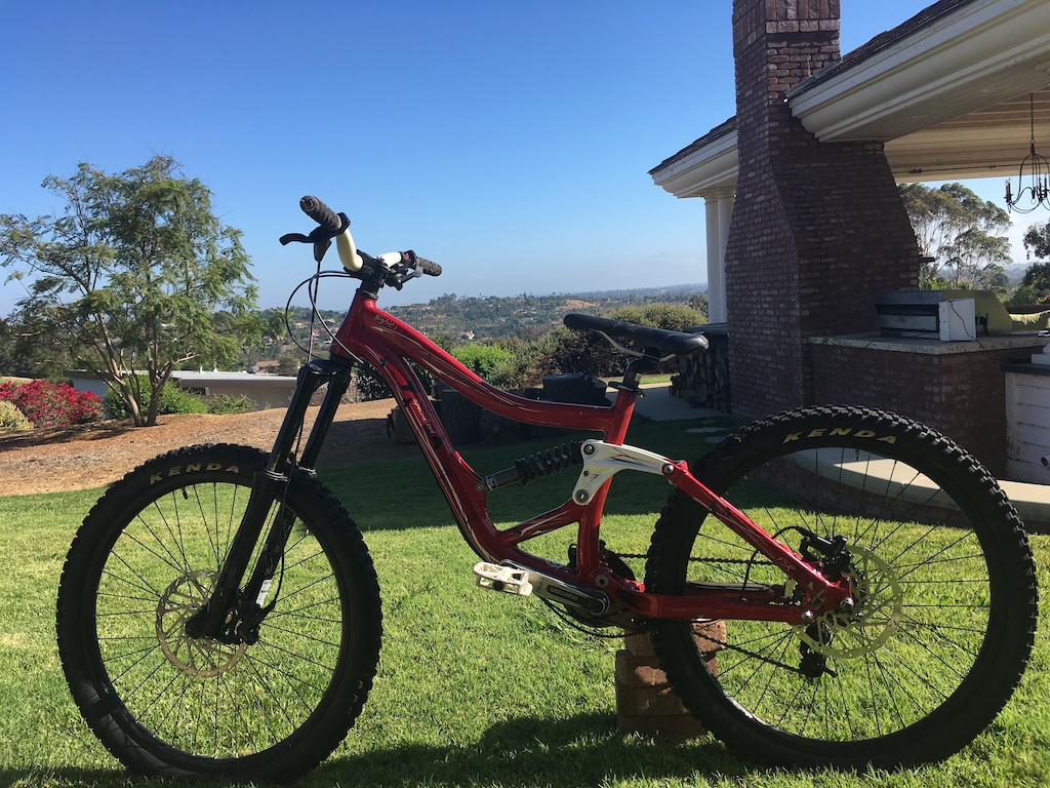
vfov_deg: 48.2
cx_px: 525
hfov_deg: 61.7
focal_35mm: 29
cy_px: 394
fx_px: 880
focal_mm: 4.15
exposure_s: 1/1148
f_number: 2.2
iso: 25
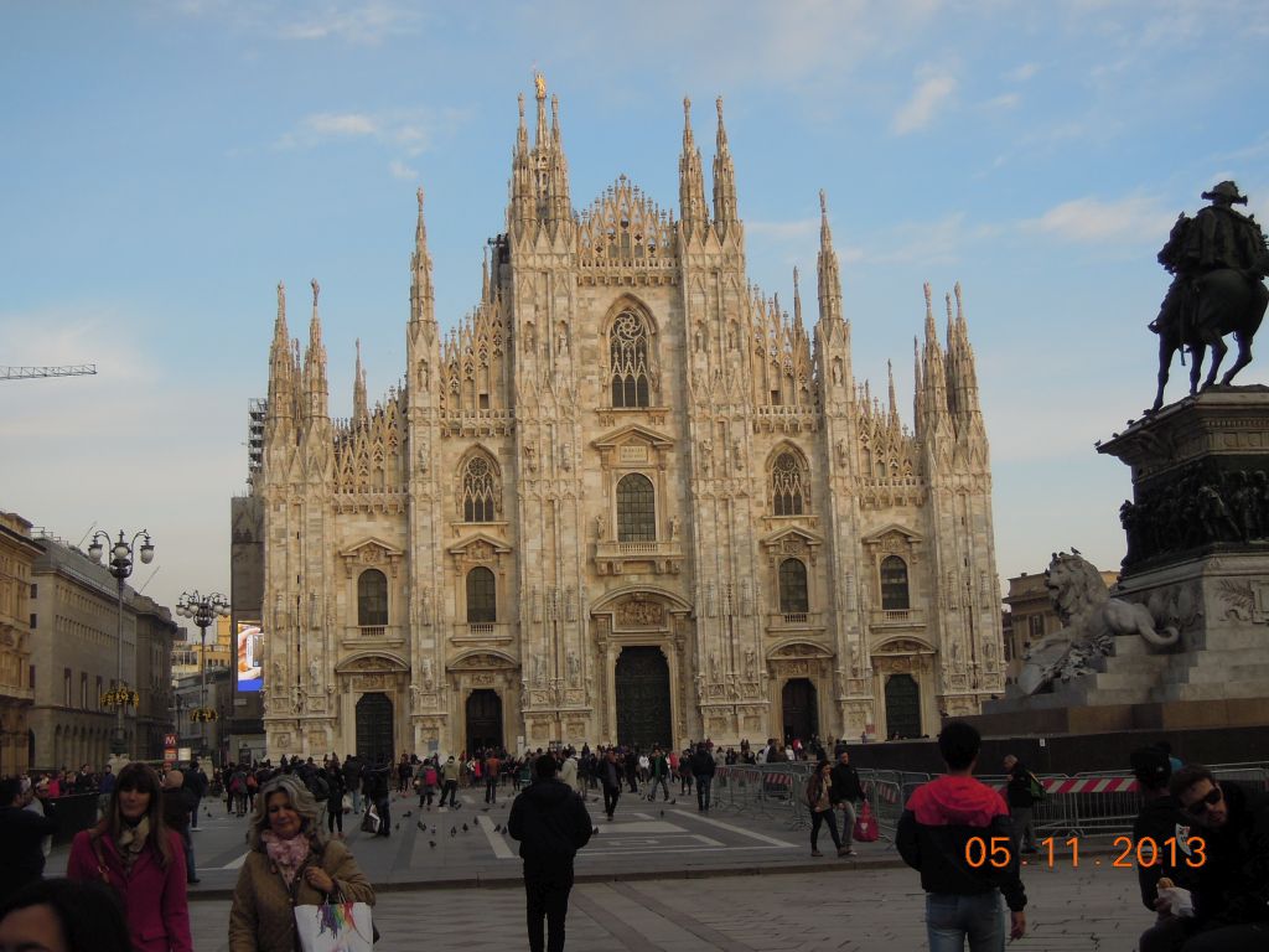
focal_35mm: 45
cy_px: 476
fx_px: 1650
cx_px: 634
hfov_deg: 42.1
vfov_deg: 32.2
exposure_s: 1/640
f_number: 3.5
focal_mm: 8.1
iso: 160
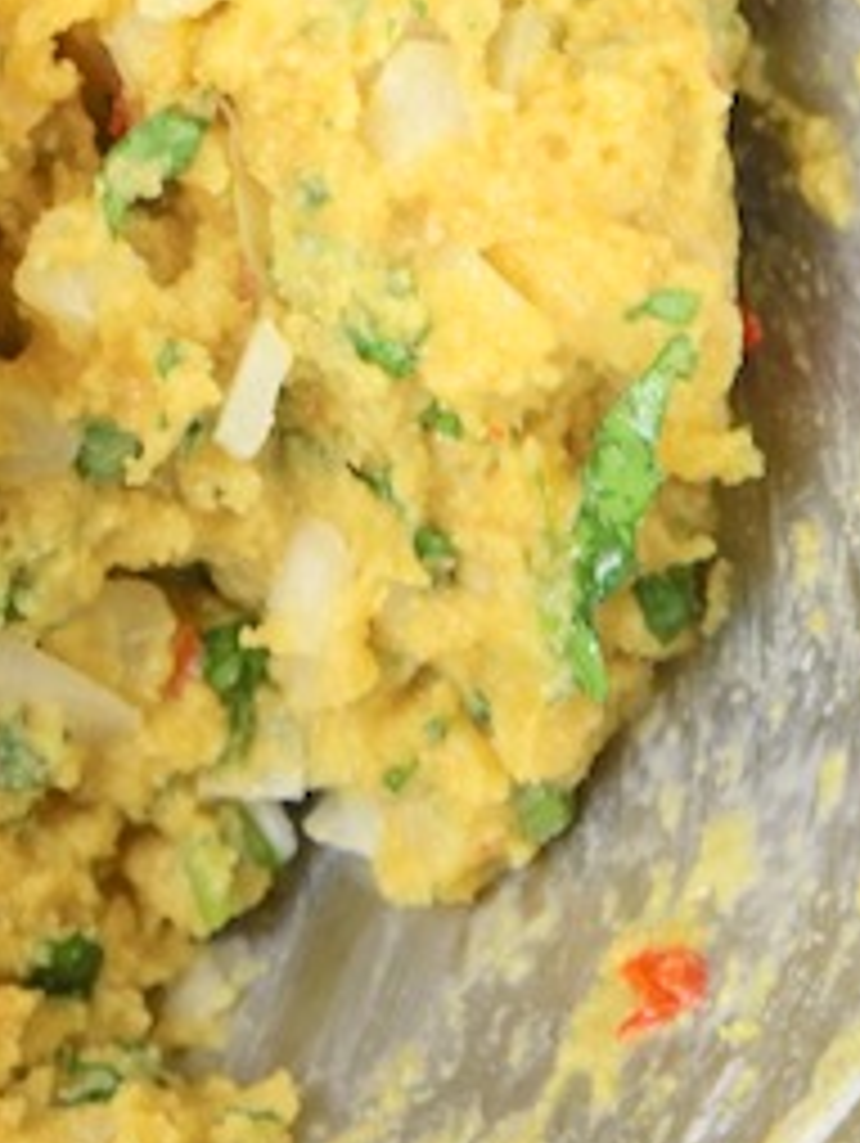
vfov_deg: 4.9
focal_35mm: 407
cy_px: 151
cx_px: -437
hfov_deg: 3.6
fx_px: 13459
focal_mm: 70
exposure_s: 1/80
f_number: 4.5
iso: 400
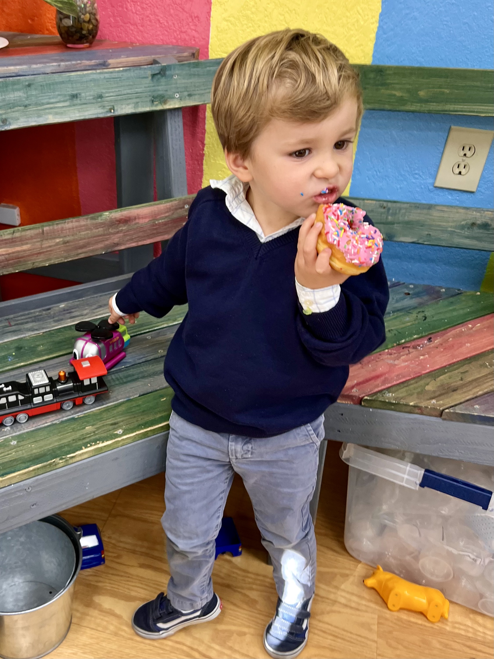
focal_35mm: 26
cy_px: 330
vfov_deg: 67.3
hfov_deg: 53.1
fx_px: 495
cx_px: 247
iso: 125
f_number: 1.5
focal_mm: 5.7
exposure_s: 1/120
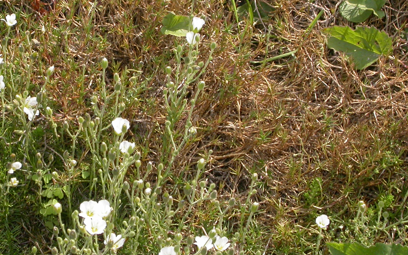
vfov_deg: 8.0
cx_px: 110
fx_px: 1812
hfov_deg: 12.8
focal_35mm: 163
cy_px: 74
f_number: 8
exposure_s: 1/140
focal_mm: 20.6
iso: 100
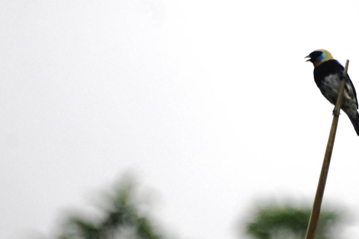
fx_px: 7138
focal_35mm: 716
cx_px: 227
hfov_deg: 2.9
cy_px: 189
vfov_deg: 1.9
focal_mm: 300
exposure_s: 1/1250
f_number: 5.6
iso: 400
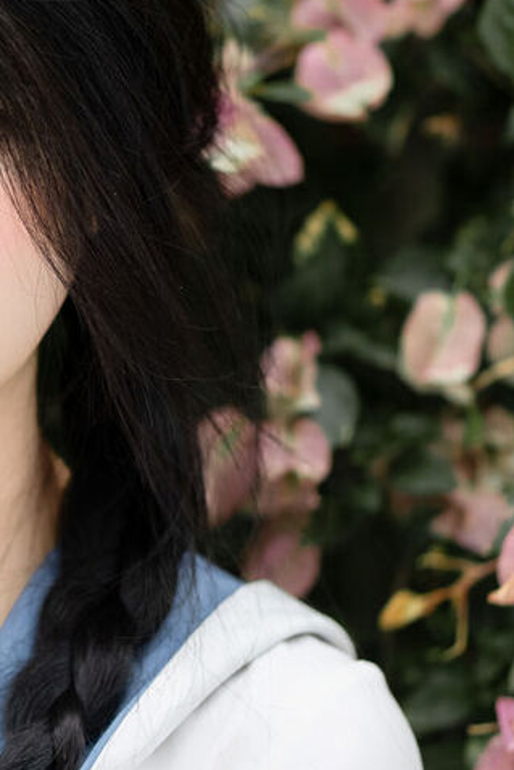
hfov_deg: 4.9
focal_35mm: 280
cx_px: -172
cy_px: 213
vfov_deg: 7.3
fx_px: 5992
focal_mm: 85
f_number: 1.2
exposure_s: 1/320
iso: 100
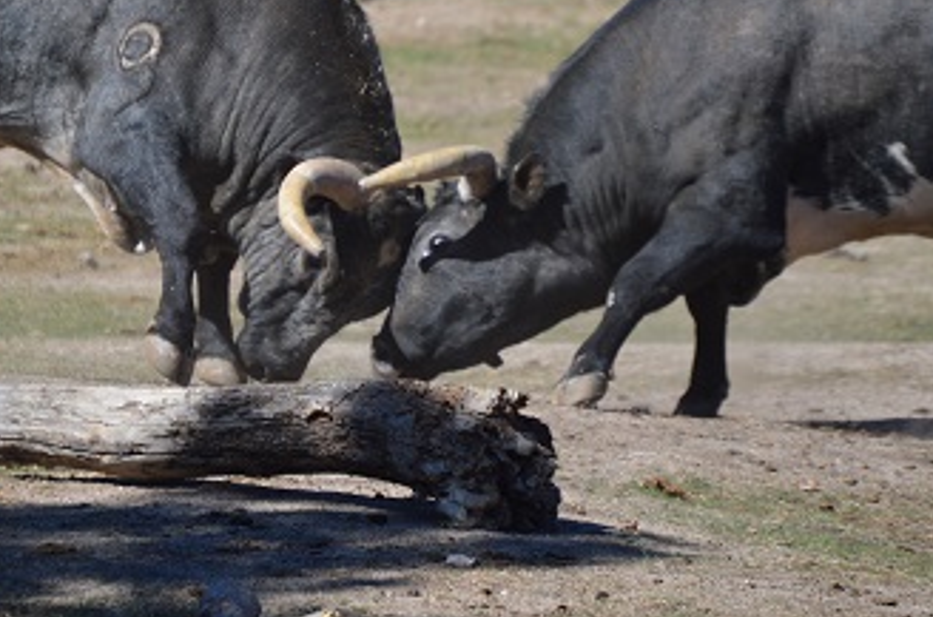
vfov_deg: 3.2
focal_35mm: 429
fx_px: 11091
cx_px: 397
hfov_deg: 4.8
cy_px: 220
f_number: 5.6
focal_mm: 200
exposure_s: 1/1600
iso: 400
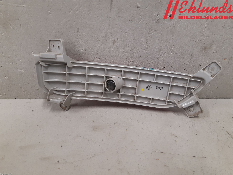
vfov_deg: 53.1
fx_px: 175
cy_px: 88
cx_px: 116
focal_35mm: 26
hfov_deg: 67.3
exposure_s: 1/50
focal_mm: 3.93
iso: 160
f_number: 1.7
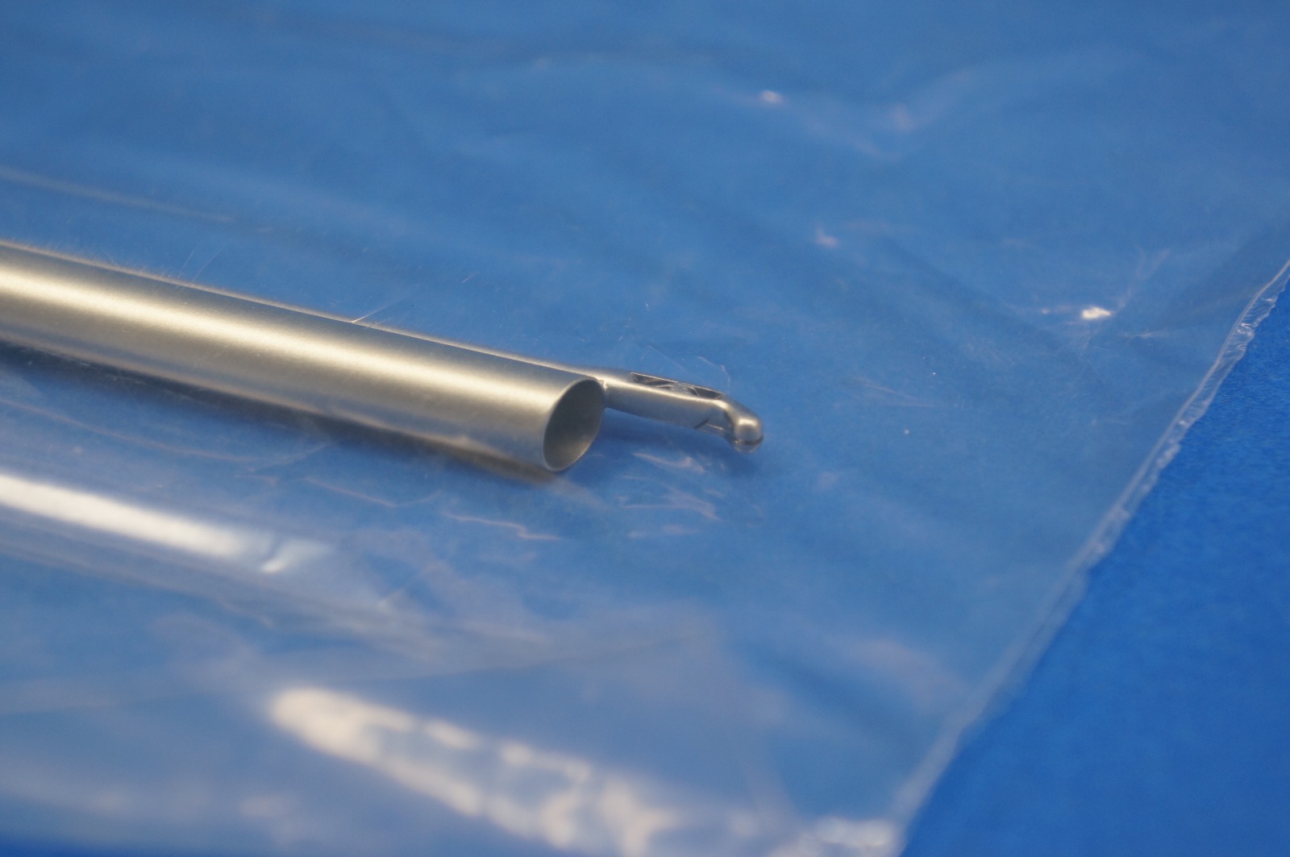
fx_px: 2953
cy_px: 428
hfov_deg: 24.6
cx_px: 645
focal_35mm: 82
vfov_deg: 16.5
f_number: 5.6
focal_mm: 55
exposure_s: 1/80
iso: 400
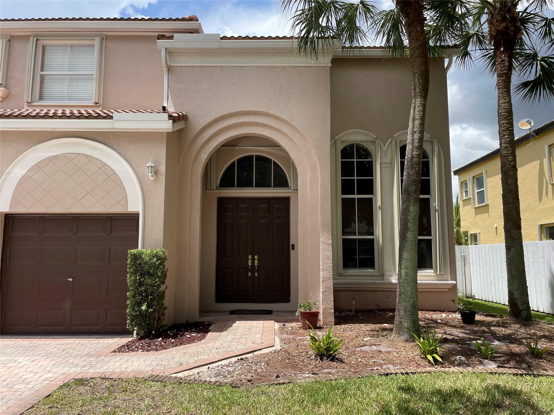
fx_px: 416
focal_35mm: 26
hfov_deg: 67.3
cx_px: 277
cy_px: 208
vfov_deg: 53.1
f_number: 1.6
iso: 32
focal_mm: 4.2
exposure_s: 1/2257
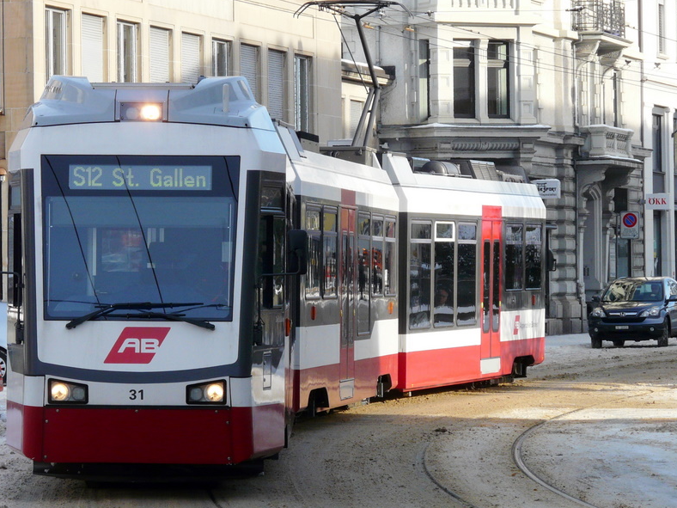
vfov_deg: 7.1
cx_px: 279
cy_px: 230
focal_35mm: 208
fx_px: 4068
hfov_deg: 9.5
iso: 100
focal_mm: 27
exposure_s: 1/250
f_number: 5.6
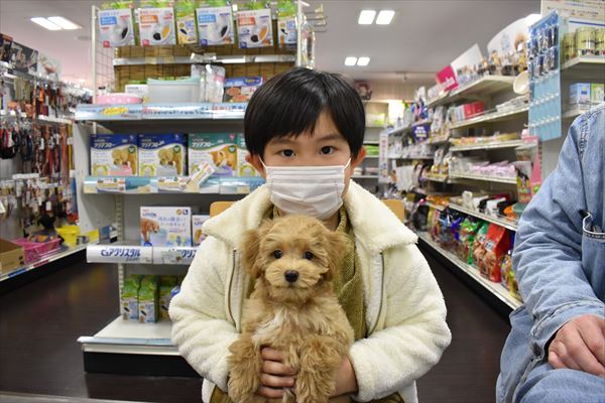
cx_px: 302
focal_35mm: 27
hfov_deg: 67.4
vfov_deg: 47.9
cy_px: 202
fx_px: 454
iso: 1600
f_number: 5
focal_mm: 18
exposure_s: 1/100
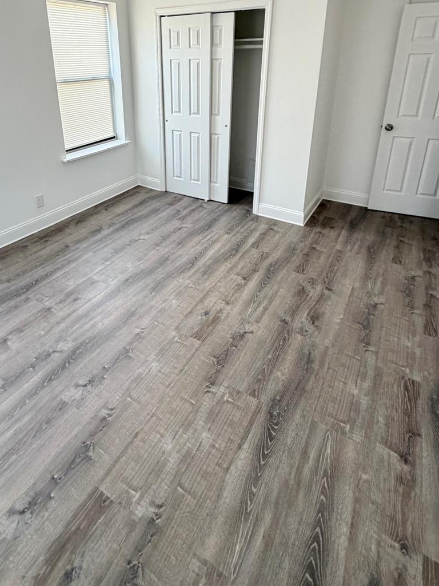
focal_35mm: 21
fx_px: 355
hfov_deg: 63.0
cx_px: 179
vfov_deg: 75.8
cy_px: 183
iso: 320
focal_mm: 2.22
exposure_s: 1/93
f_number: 2.2
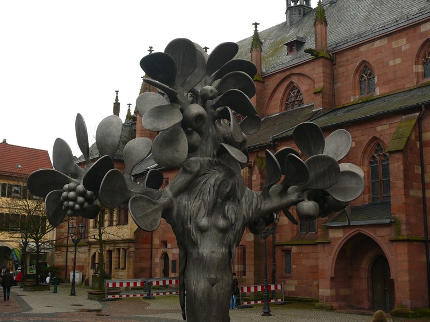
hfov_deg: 43.9
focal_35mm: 43
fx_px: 534
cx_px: 215
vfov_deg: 33.6
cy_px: 161
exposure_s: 1/125
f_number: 4
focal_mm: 9.2
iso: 100
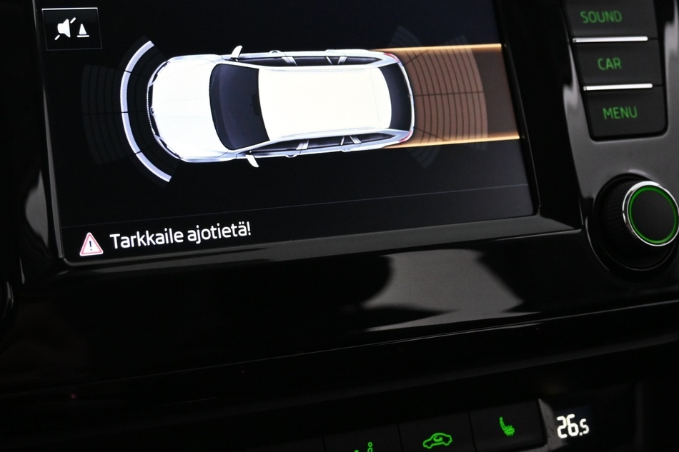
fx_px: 1110
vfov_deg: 22.9
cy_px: 144
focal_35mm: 59
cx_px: 314
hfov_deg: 34.0
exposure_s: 1/40
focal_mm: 23
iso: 2000
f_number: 4.2
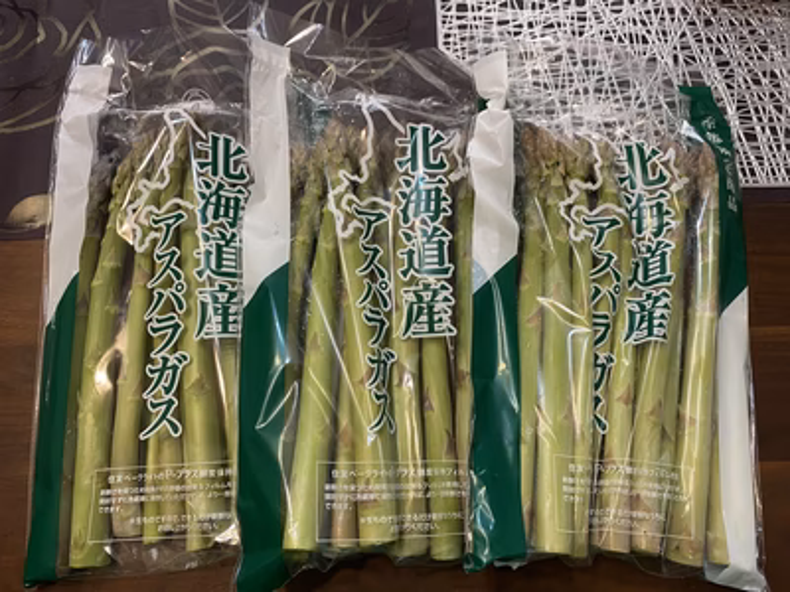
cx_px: 395
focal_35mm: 26
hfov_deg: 67.3
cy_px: 296
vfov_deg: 53.1
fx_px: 593
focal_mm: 4.25
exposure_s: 1/67
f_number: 1.8
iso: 125
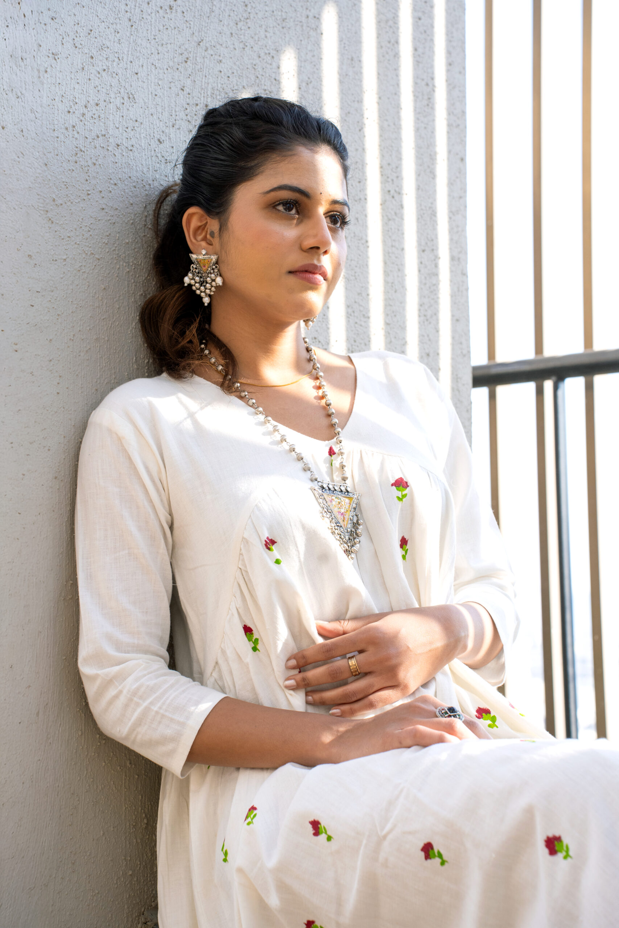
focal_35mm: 75
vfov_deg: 27.0
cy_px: 464
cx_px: 310
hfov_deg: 18.2
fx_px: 1934
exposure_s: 1/400
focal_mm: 75
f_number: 6.3
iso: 640
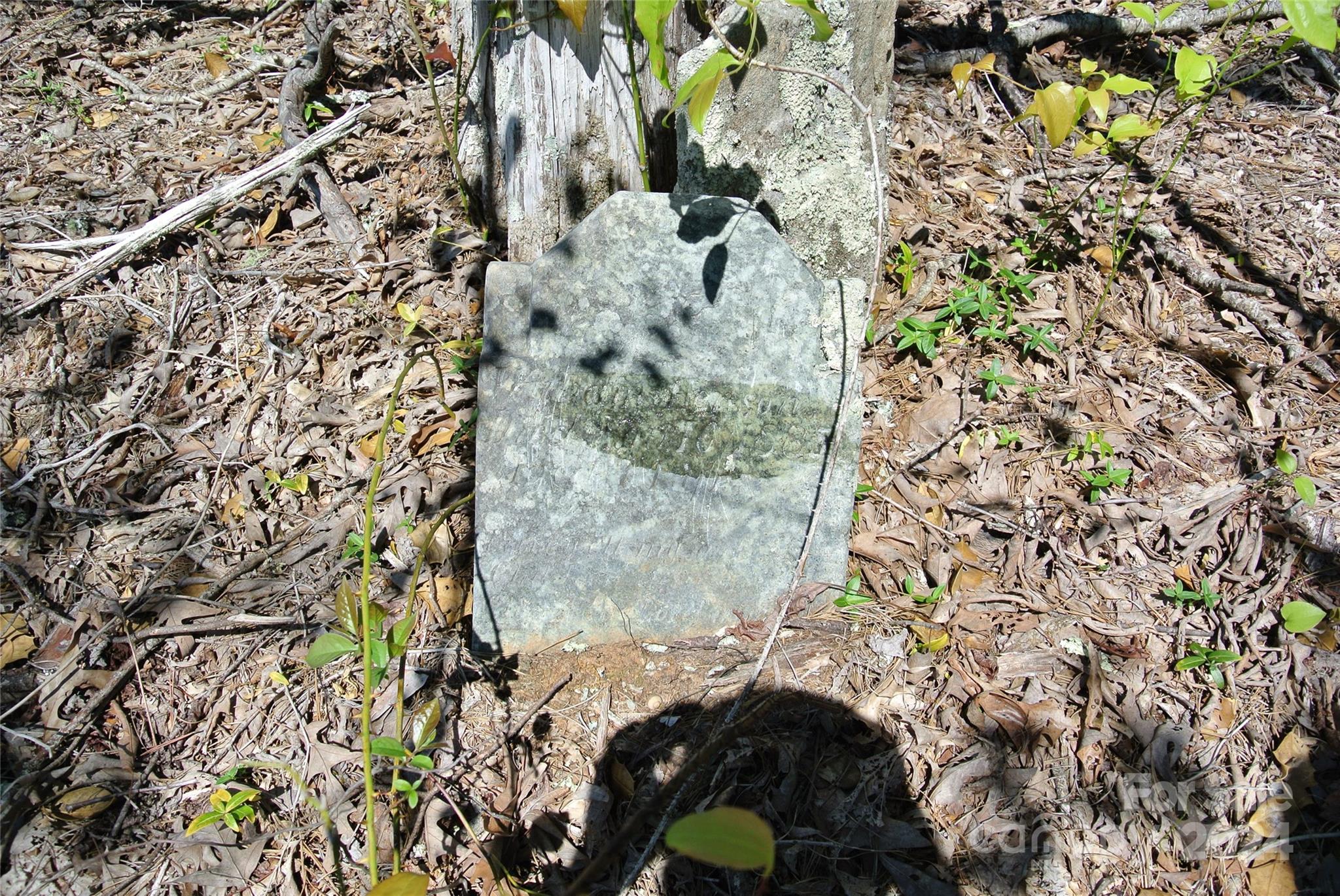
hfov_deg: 67.3
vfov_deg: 48.0
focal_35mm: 27
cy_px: 448
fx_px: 1006
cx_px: 670
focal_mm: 10
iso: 100
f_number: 4.5
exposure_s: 1/640
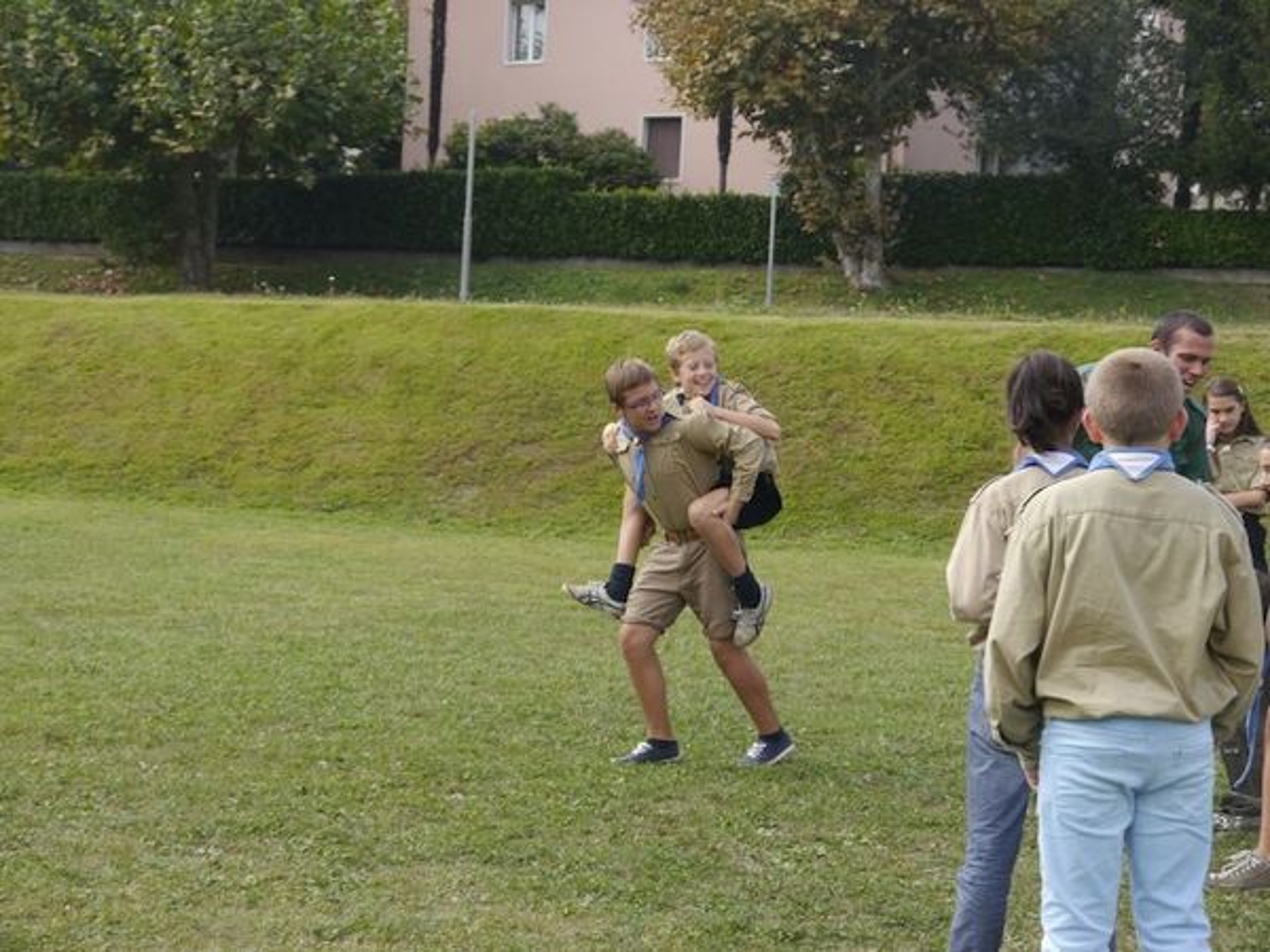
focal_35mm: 62
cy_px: 476
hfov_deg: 31.2
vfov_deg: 23.7
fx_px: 2275
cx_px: 635
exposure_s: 1/200
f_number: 6.3
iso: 160
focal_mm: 31
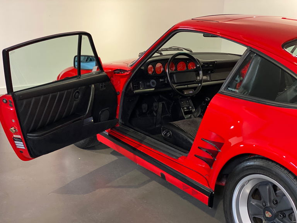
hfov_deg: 36.8
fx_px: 446
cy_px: 112
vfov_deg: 28.0
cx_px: 148
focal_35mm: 52
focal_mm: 6
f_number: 2
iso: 400
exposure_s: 1/24
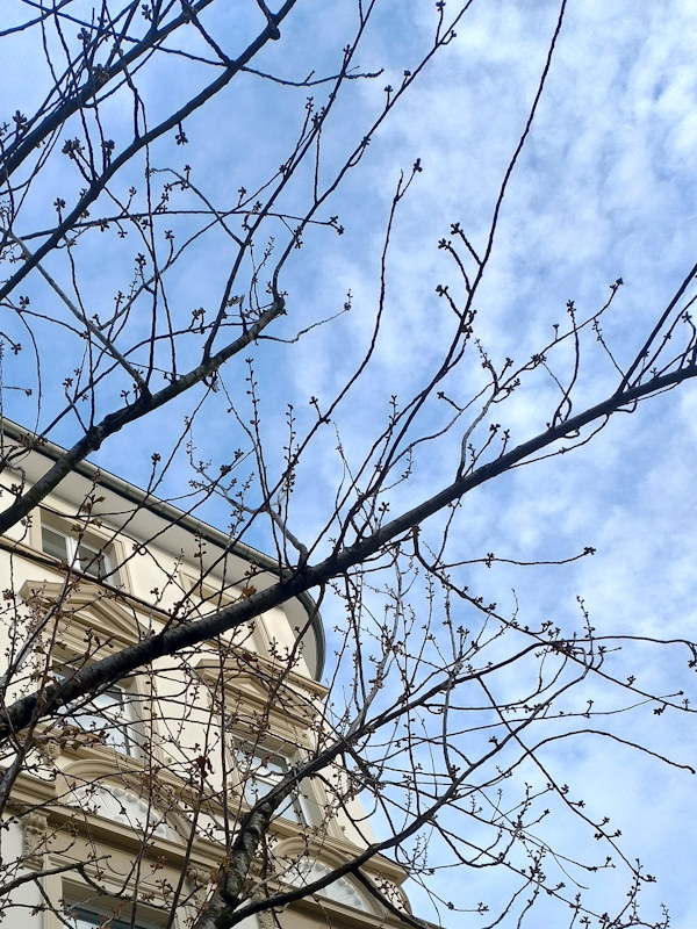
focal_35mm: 25
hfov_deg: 54.9
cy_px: 464
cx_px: 348
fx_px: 671
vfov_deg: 69.4
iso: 100
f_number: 1.7
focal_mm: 4.71
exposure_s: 1/271
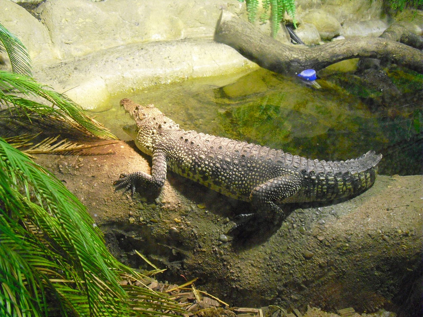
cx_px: 212
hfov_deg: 51.4
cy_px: 158
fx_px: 440
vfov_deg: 39.7
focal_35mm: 36
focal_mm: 6.3
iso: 800
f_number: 3.1
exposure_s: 1/80
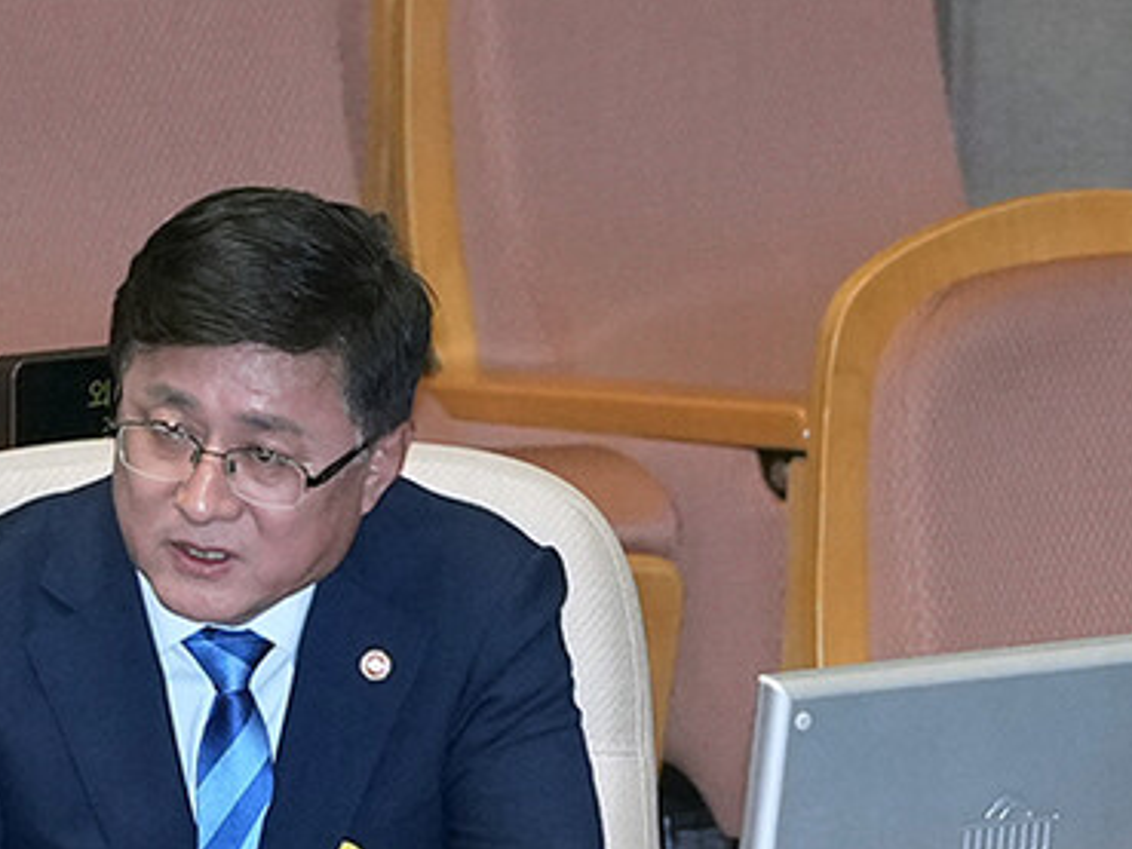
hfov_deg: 4.0
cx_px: -172
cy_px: 365
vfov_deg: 3.0
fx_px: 16356
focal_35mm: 500
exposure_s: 1/125
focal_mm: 200
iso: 2500
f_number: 4
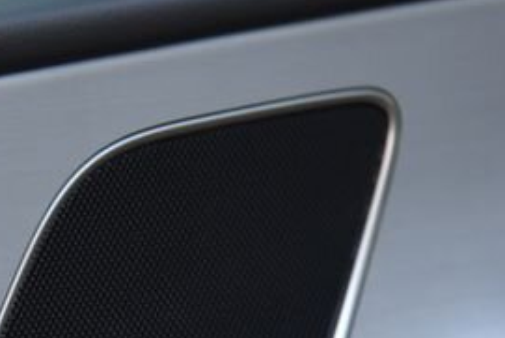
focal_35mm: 453
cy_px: 360
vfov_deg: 3.0
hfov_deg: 4.5
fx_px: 6358
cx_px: -142
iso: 500
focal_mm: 120
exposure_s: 1/80
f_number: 4.5
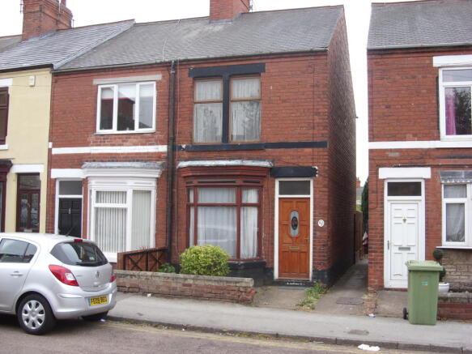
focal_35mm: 38
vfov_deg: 37.7
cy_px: 177
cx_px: 236
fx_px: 518
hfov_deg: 49.0
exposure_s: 1/209
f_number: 2.8
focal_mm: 6.3
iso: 50
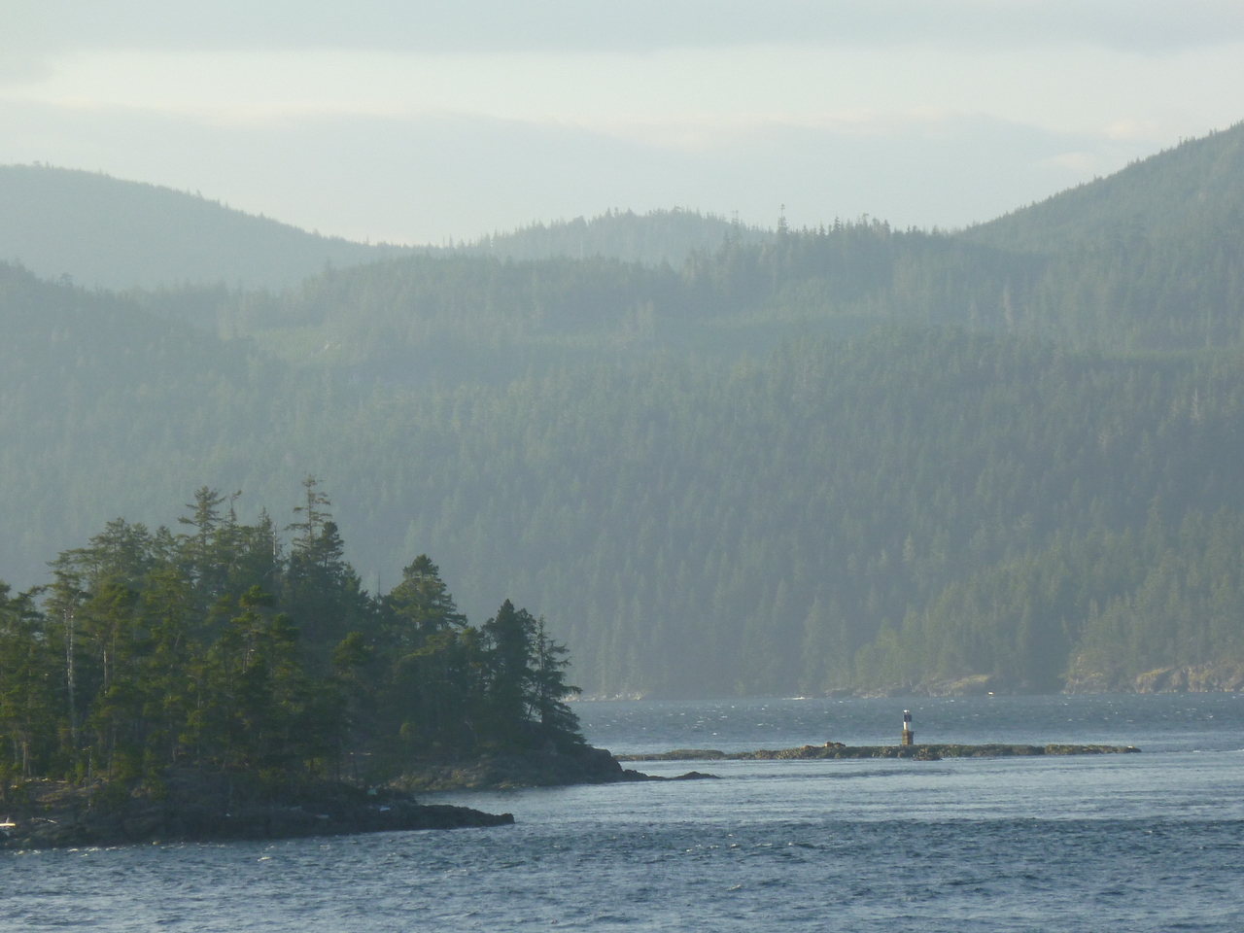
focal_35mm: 250
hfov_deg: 7.9
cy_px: 466
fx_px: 8984
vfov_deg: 5.9
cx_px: 622
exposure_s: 1/125
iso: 100
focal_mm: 36
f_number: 5.9
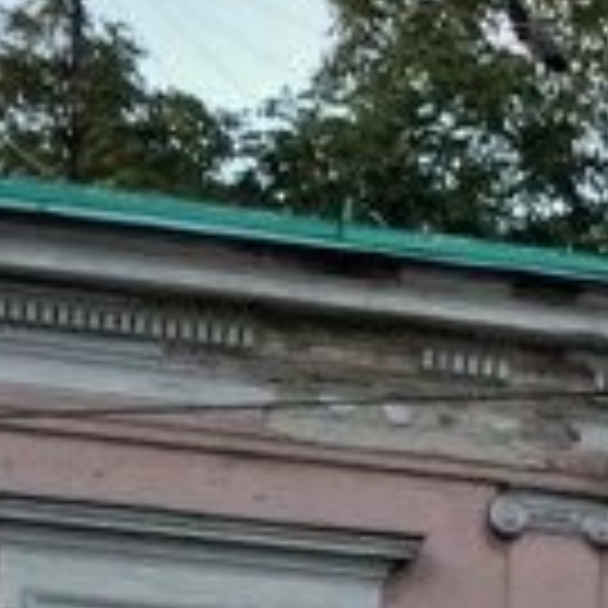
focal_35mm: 203
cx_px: 982
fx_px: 4034
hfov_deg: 8.4
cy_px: 1065
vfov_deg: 8.3
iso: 800
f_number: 3.5
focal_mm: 24
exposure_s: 1/250
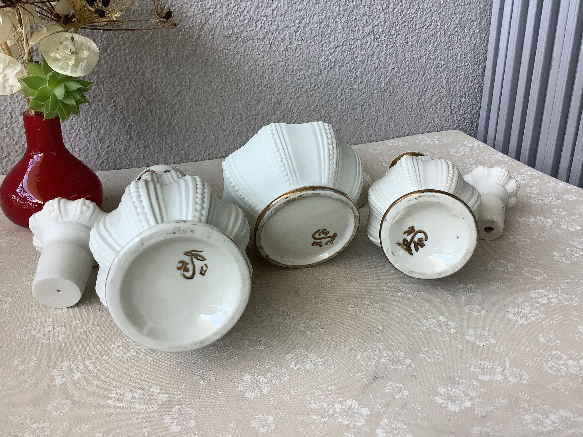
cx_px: 292
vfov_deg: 45.4
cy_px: 218
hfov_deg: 58.4
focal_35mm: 31
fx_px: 522
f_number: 2.4
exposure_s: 1/100
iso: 64
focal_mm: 3.3
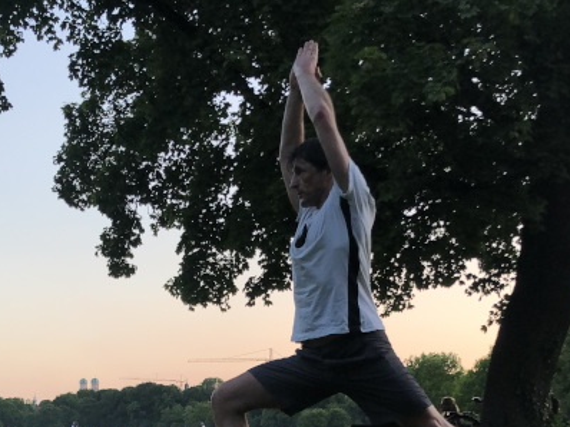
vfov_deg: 32.2
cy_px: 325
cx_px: 297
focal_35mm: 44
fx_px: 724
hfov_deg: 43.0
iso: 32
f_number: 1.8
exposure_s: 1/120
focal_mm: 4
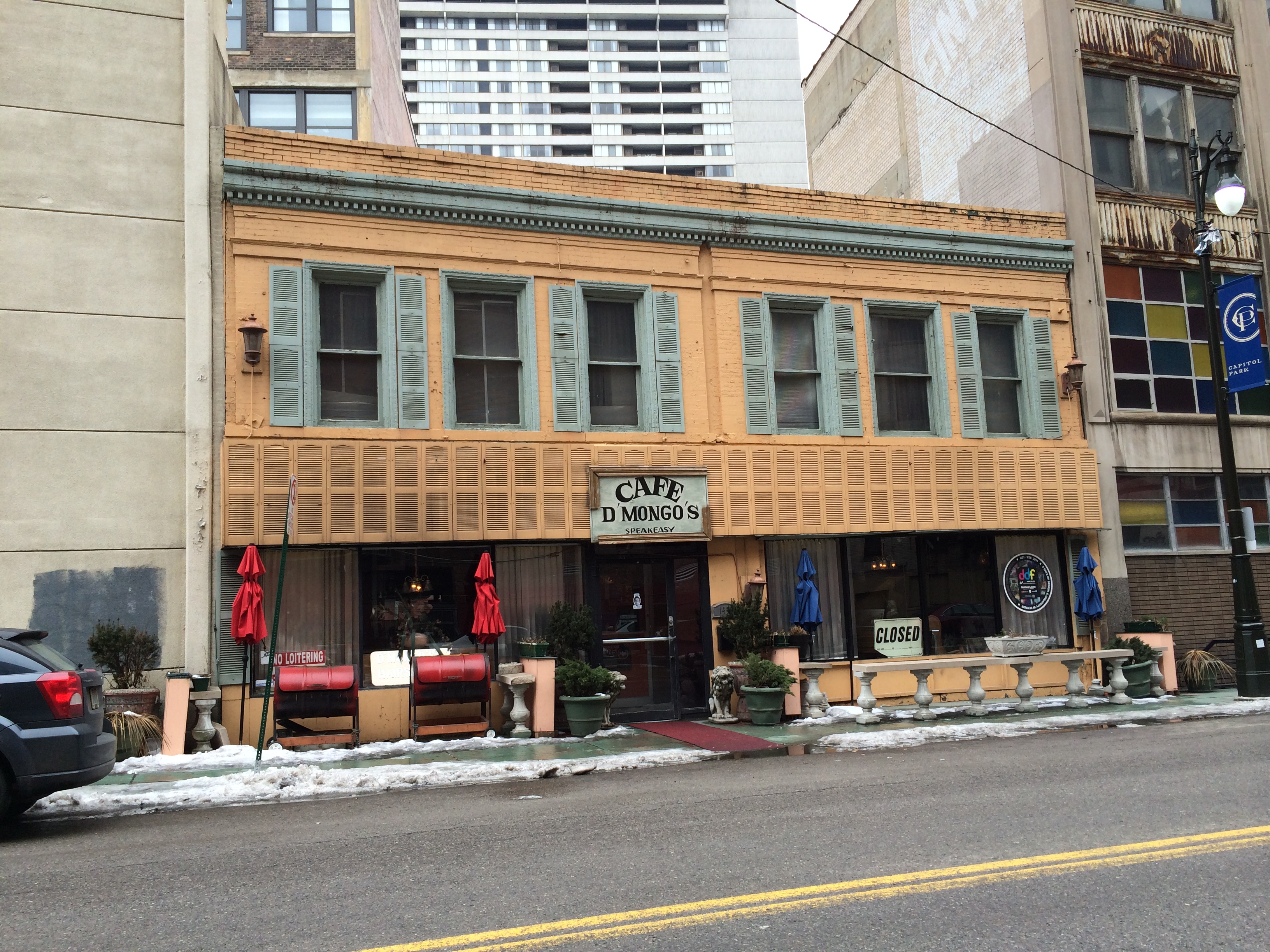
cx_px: 635
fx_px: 1101
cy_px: 476
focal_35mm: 30
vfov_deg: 46.8
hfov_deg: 60.0
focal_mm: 4.12
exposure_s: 1/456
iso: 32
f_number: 2.2
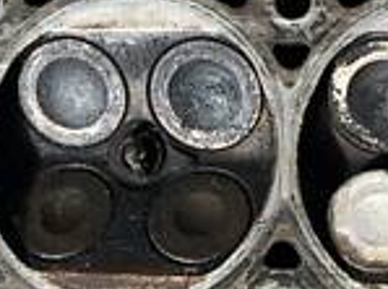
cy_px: 128
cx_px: 294
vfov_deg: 13.2
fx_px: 1252
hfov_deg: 17.5
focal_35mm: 112
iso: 50
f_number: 1.6
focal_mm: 5.1
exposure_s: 1/1558
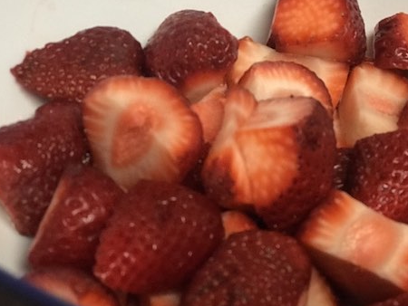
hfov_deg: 20.5
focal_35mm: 95
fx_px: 1120
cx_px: 303
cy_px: 107
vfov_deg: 15.6
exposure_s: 1/60
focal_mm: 6.6
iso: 500
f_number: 2.8
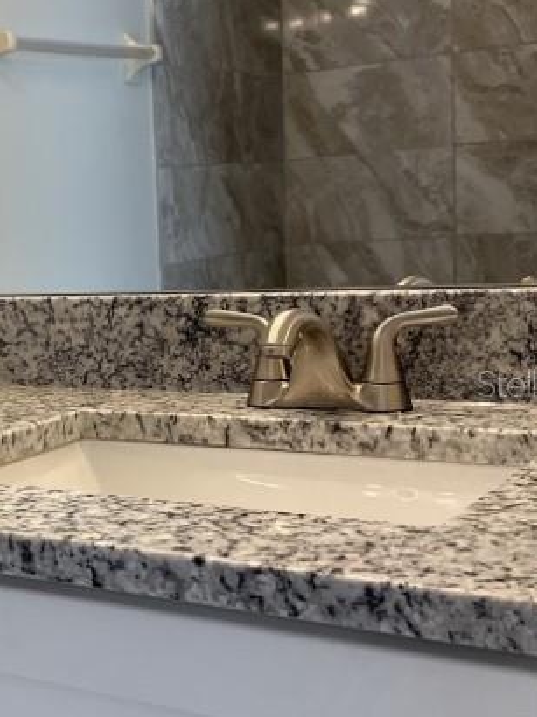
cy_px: 383
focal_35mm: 60
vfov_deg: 32.2
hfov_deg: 23.2
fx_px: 1242
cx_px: -30
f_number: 1.78
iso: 160
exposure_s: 1/120
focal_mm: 6.86
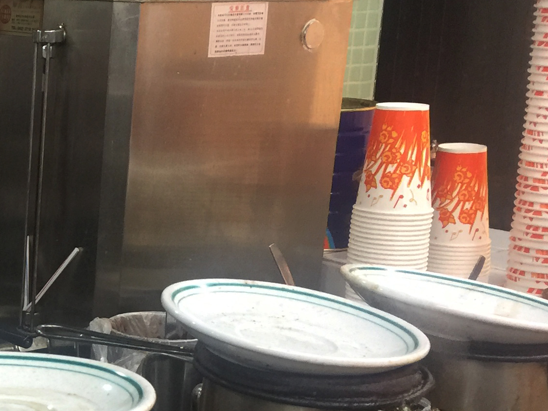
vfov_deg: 17.4
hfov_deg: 20.8
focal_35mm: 84
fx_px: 1330
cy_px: 324
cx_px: -196
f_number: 2.2
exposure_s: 1/17
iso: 64
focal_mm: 4.15
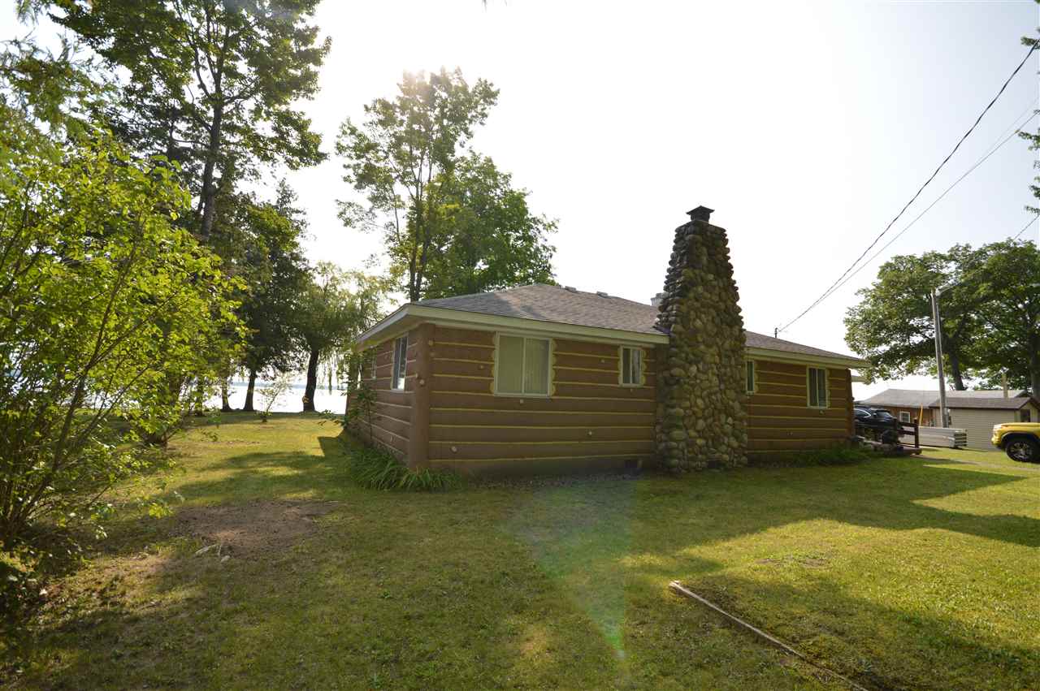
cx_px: 520
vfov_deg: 77.2
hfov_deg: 100.4
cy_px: 346
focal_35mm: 15
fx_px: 433
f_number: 8
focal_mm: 10
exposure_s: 1/200
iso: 100
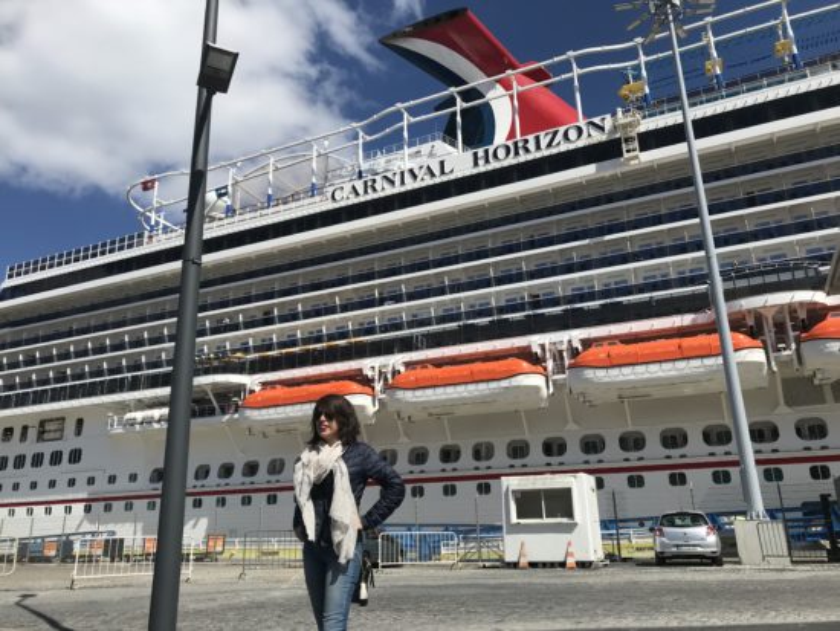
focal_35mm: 28
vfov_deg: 49.8
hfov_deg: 63.4
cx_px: 420
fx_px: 680
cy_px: 316
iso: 20
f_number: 1.8
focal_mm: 3.99
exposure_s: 1/3831
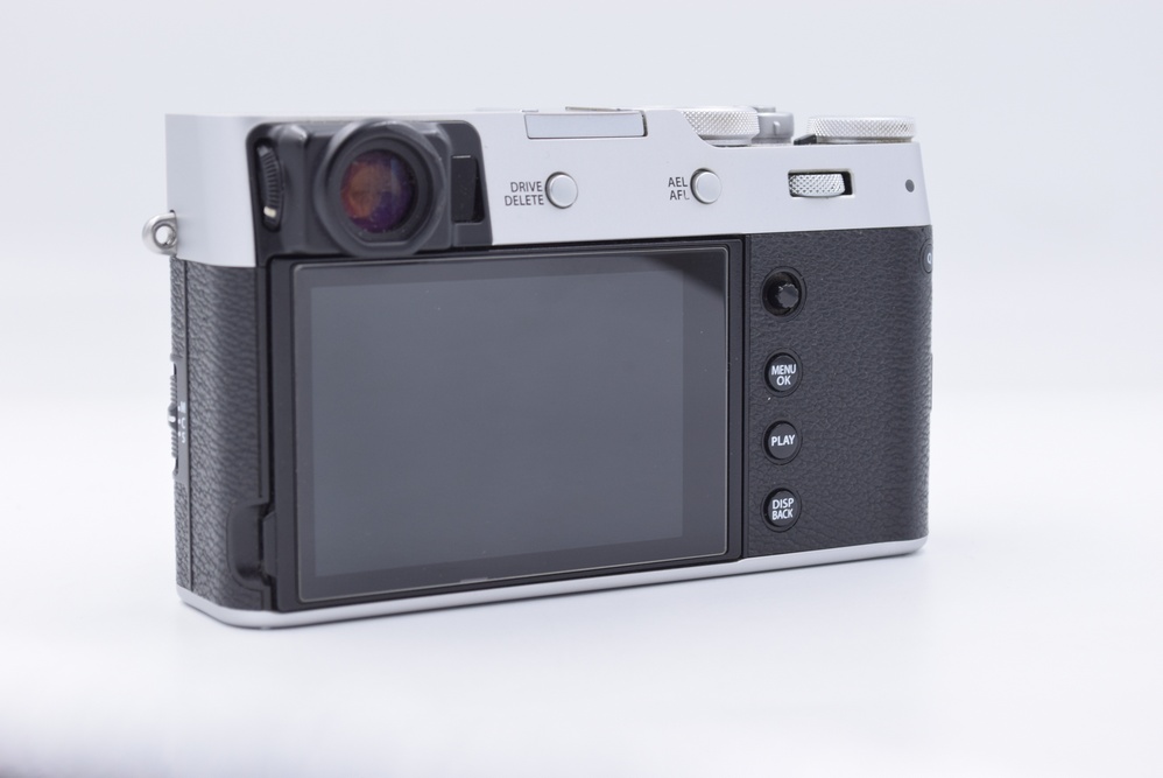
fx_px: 2522
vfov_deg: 17.5
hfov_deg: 26.0
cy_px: 389
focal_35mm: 78
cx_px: 582
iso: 400
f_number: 8
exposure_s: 1/100
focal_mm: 52
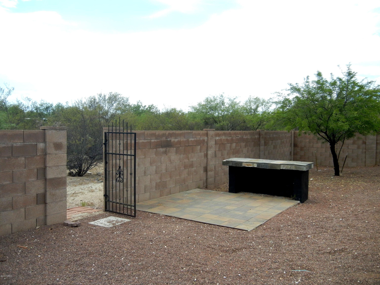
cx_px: 190
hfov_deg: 60.0
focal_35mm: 30
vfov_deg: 46.8
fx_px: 329
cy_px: 142
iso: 230
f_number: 7
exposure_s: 1/474
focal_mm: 5.4
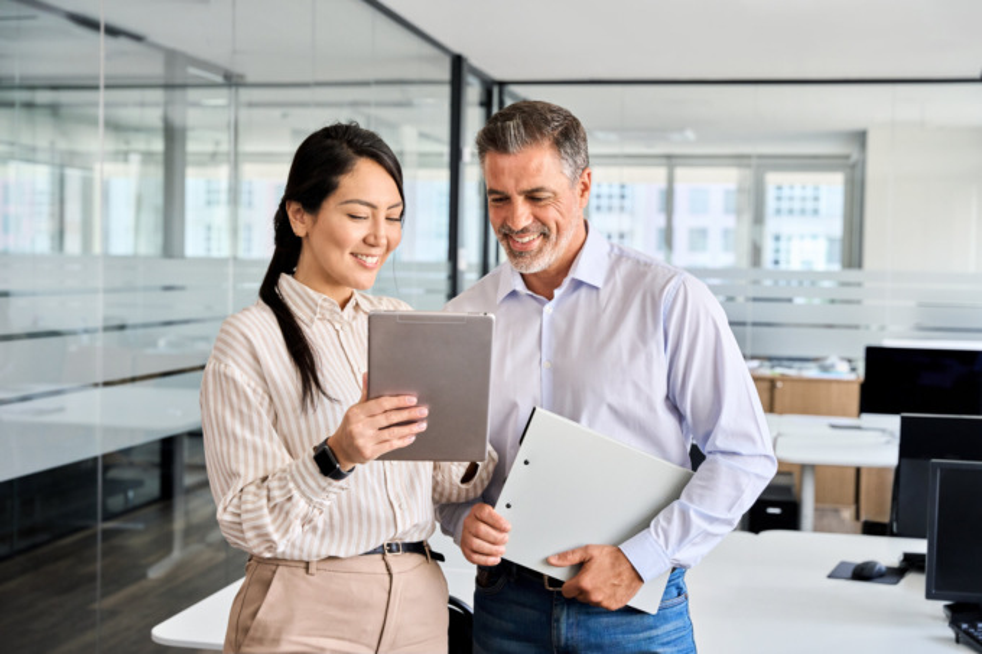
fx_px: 1372
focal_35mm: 50
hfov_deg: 39.4
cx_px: 491
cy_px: 327
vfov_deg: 26.8
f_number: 4
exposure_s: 1/500
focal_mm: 50.3
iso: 1250
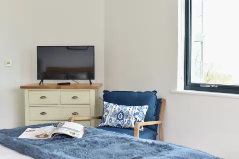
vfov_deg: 29.9
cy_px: 80
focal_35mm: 45
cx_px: 120
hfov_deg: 43.6
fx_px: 299
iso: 125
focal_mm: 30
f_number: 7.1
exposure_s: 1/8
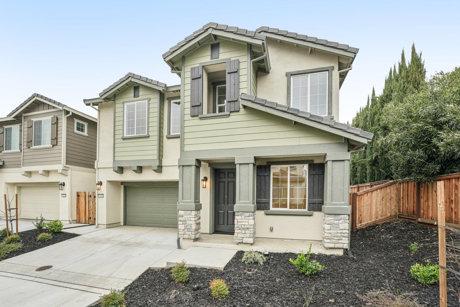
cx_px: 230
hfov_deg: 104.3
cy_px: 154
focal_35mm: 14
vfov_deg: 81.2
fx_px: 179
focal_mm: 14
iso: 800
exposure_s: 1/500
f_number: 8
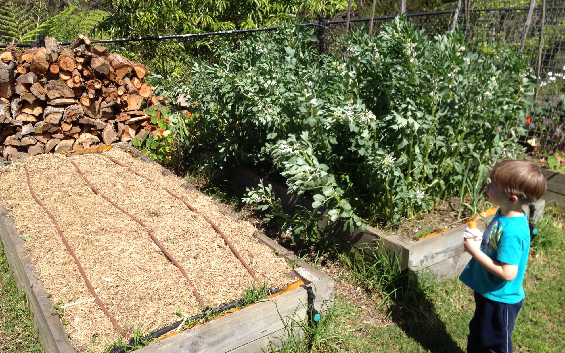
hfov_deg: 54.0
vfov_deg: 35.3
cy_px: 187
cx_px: 285
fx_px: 554
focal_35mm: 36
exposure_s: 1/1106
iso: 50
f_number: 2.4
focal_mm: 4.12
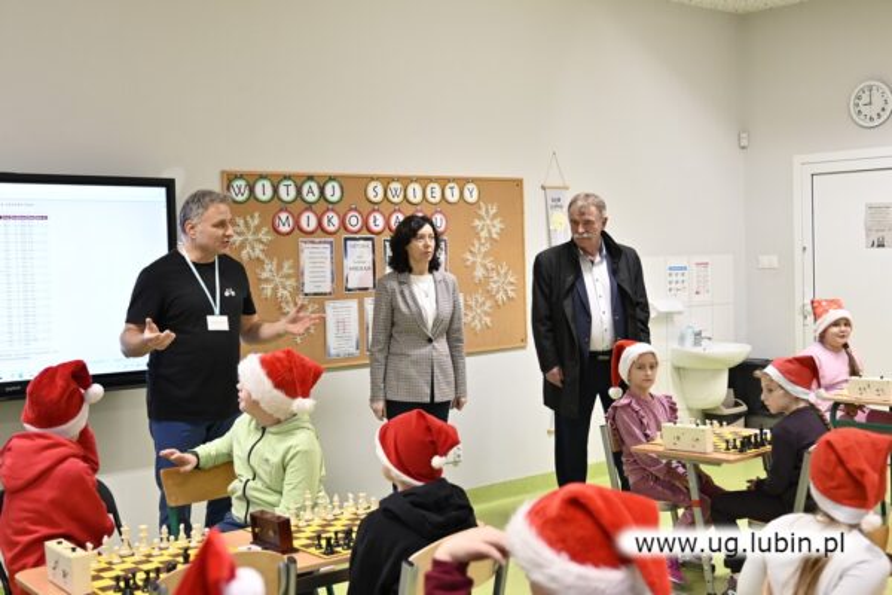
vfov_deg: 31.9
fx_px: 1041
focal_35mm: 42
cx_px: 446
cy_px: 298
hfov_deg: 46.4
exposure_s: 1/125
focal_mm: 28
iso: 720
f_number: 2.8
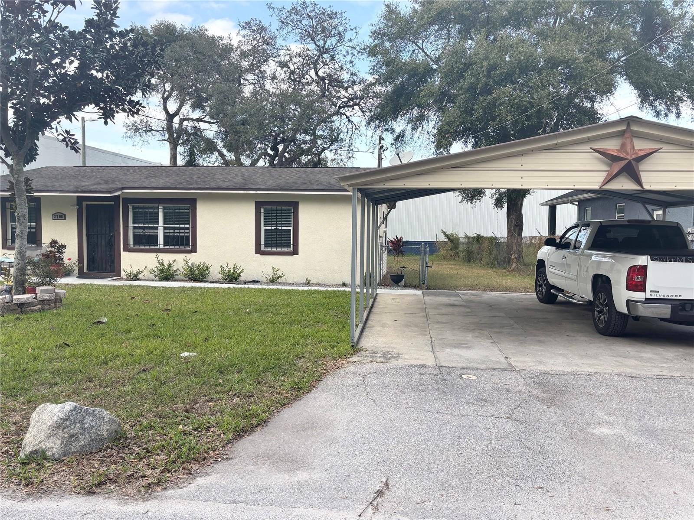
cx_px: 347
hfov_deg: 67.3
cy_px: 260
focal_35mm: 26
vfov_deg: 53.1
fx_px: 521
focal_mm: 5.96
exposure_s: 1/684
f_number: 1.6
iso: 50
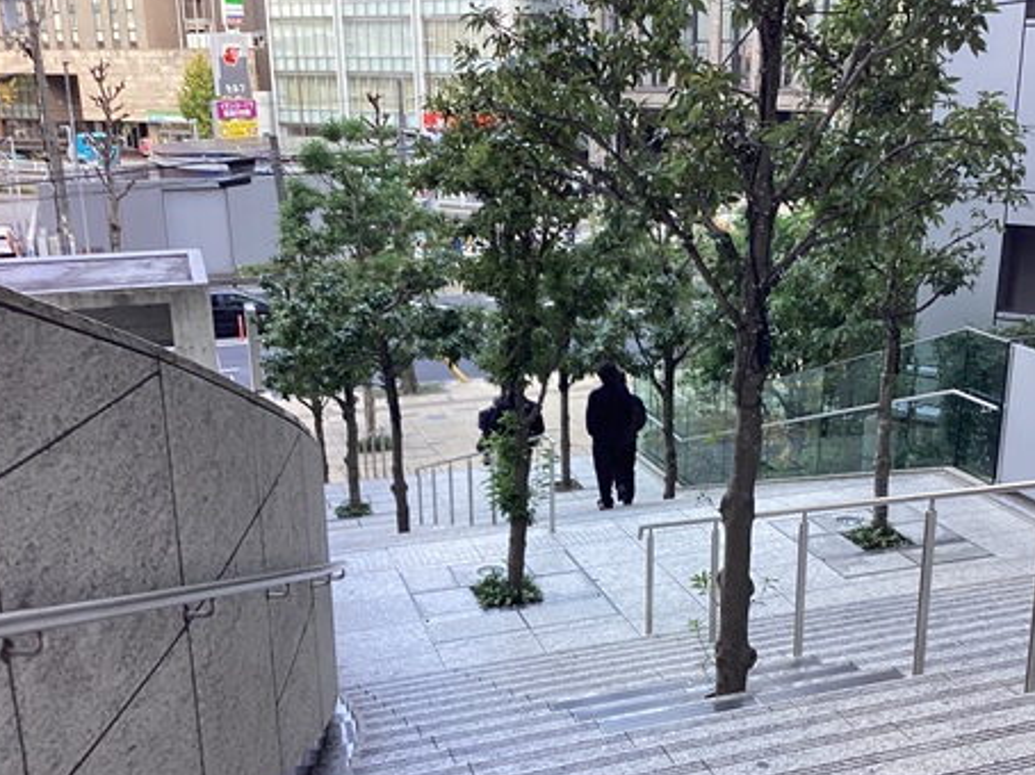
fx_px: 1225
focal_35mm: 41
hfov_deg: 45.4
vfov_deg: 34.9
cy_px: 476
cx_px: 652
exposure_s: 1/120
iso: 50
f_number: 2.4
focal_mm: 3.3
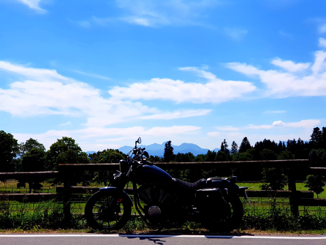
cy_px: 122
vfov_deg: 28.0
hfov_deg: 36.8
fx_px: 490
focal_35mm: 52
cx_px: 163
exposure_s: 1/1728
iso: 25
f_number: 2.4
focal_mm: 6
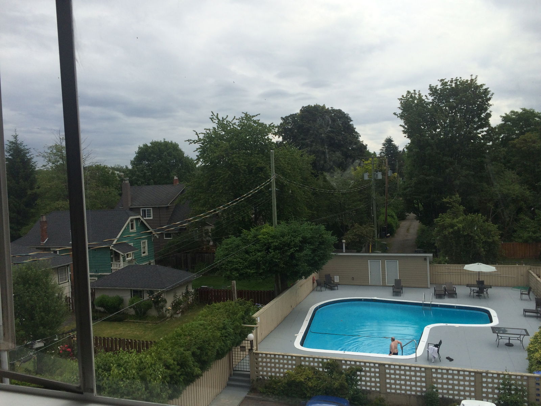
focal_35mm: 29
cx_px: 270
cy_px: 203
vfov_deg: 48.2
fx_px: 453
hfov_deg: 61.7
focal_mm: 4.15
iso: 32
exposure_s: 1/2283
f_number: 2.2
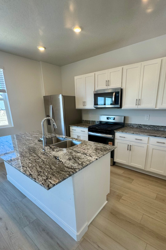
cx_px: 91
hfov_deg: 67.2
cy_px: 143
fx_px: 124
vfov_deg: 89.4
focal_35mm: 18
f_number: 2.2
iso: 80
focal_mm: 2.22
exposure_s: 1/120
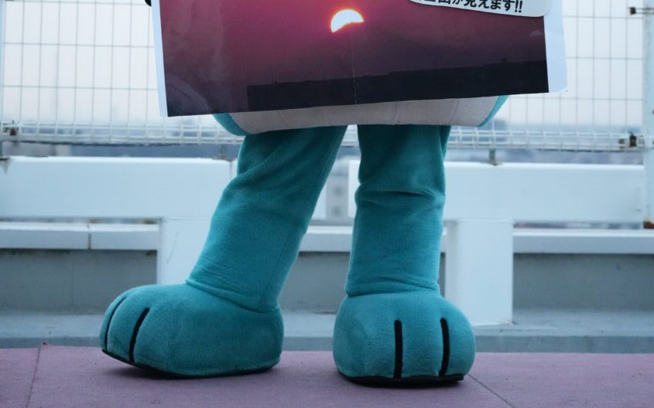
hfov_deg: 19.3
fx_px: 1925
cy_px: -32
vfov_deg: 11.9
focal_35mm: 108
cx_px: 329
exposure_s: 1/800
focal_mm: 70
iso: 12800
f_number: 4.5
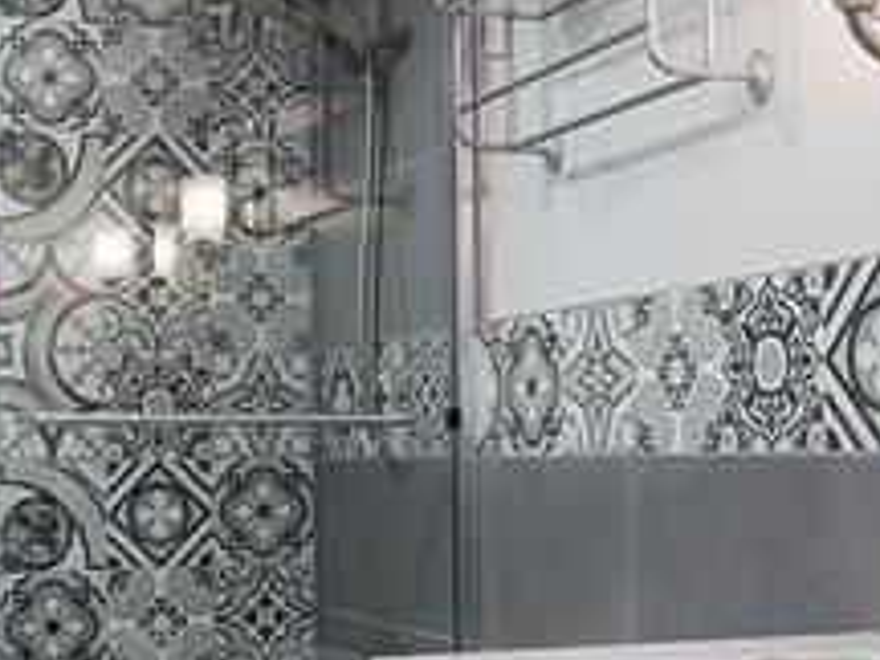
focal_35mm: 64
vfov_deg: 22.8
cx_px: 318
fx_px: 1627
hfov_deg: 30.1
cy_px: 456
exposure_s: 1/200
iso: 1250
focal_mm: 16
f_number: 5
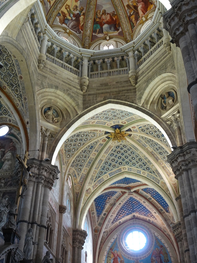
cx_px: 98
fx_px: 349
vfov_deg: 41.2
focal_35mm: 46
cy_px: 127
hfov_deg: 31.5
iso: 800
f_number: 2.8
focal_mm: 15.31
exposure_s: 1/40
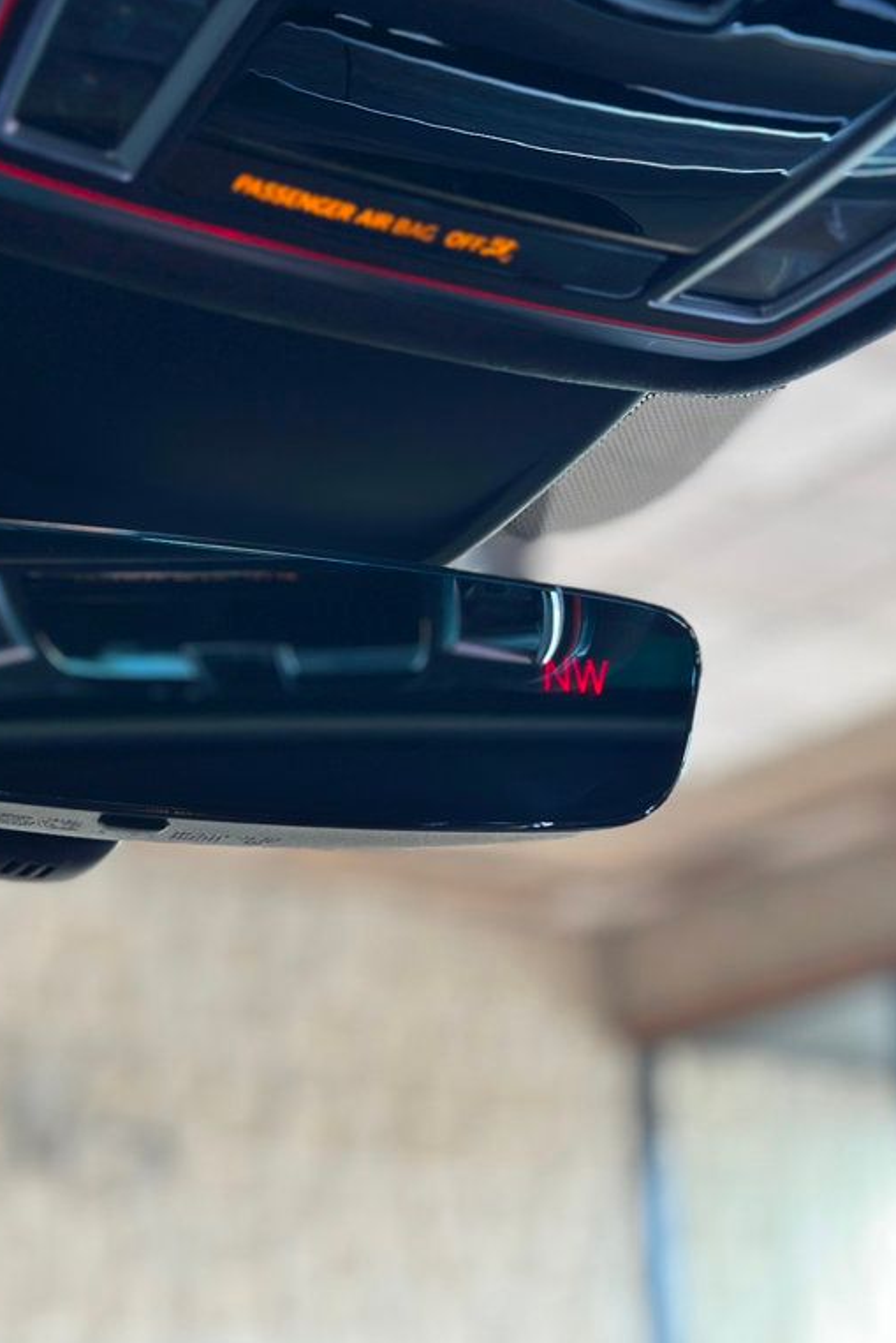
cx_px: 173
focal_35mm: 67
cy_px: 672
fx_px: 2500
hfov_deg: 20.1
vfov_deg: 30.1
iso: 80
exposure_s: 1/120
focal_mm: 6.86
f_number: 1.78
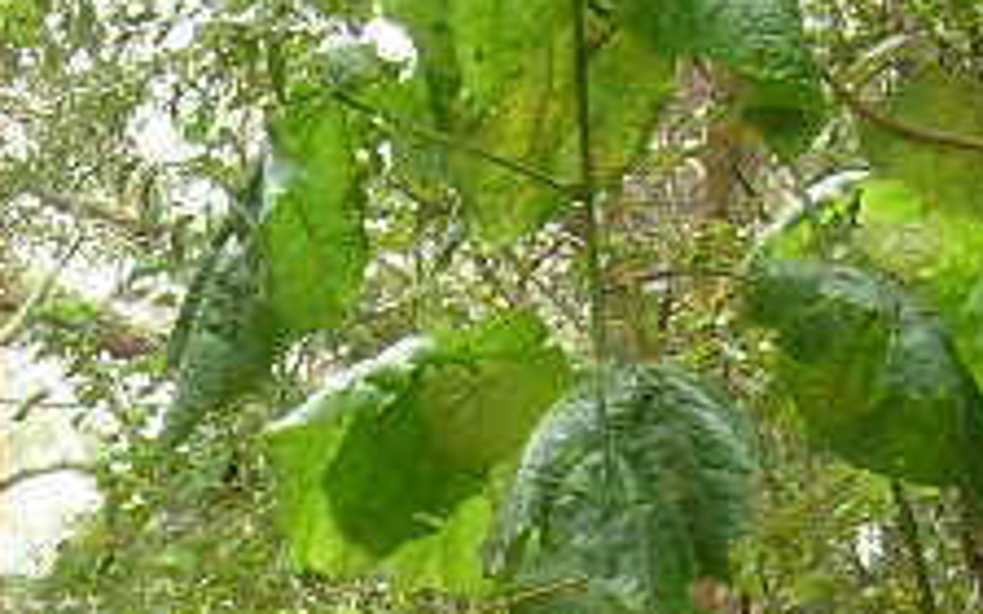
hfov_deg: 12.7
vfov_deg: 7.7
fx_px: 4420
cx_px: 377
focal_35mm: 165
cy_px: 1066
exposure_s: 1/17.1
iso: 50
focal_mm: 5.7
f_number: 4.9
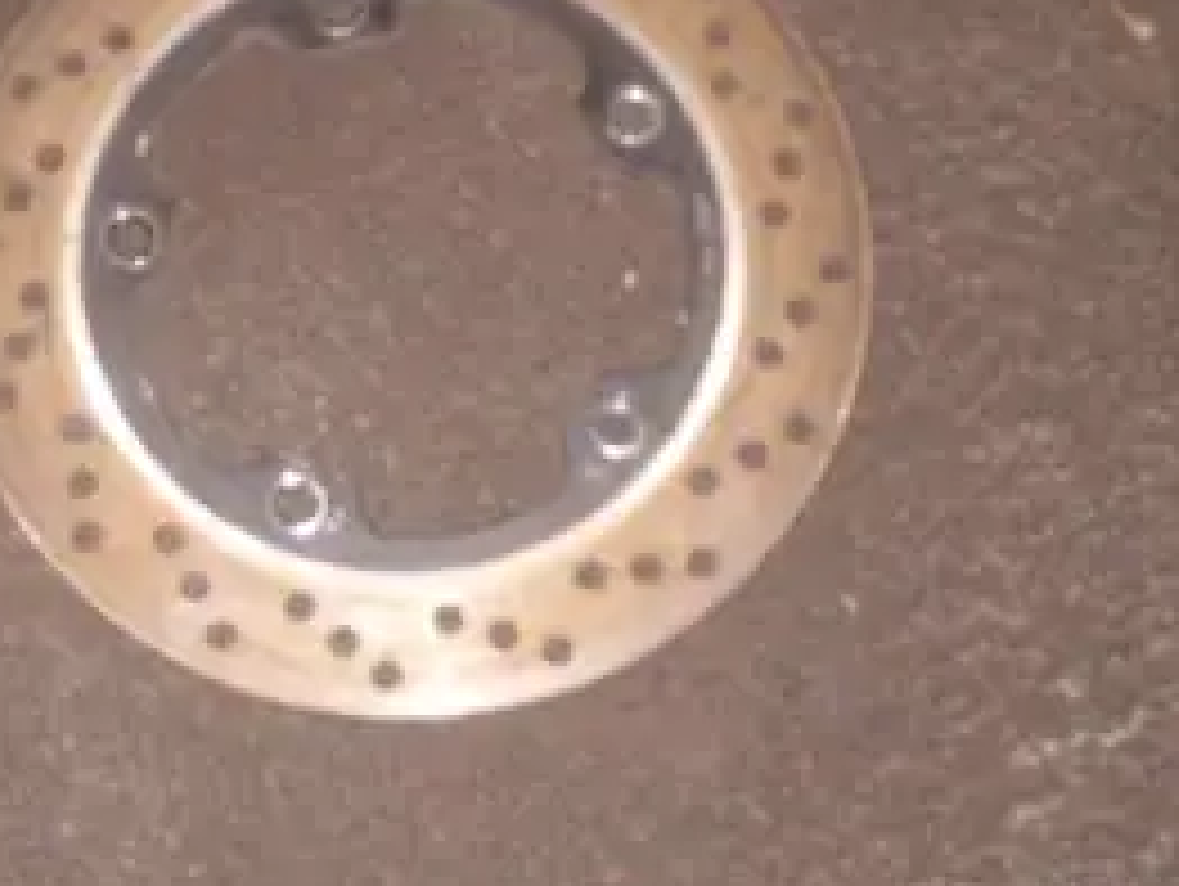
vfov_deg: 15.2
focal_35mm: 97
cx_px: 171
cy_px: 265
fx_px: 3307
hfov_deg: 19.9
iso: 100
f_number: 3.4
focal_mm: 8.9
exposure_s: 1/60
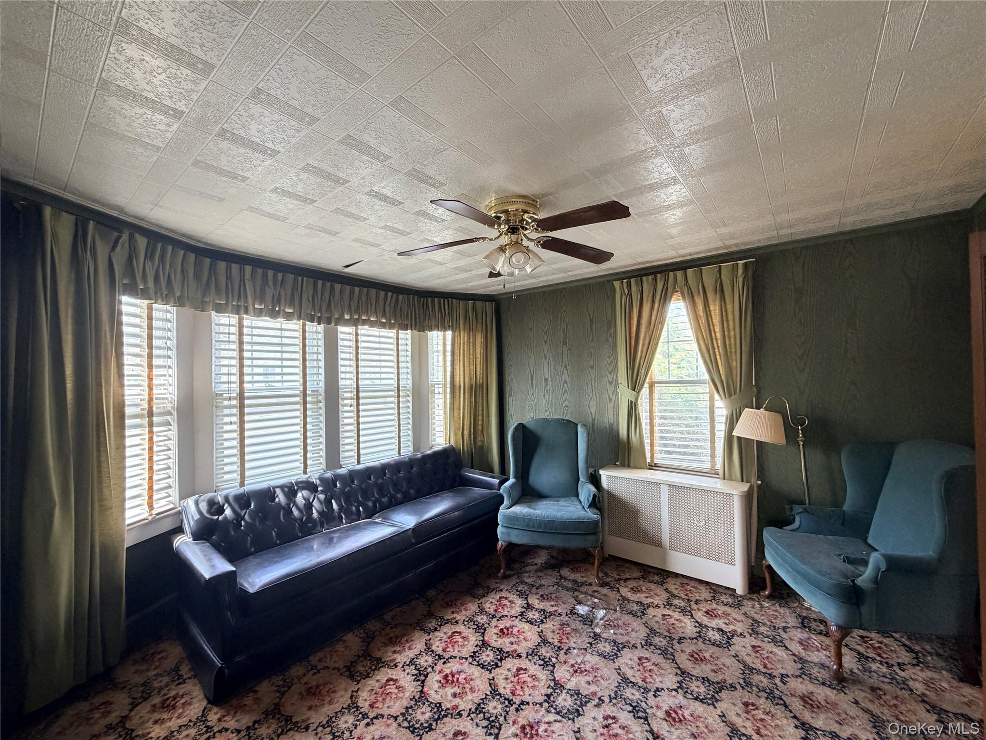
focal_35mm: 14
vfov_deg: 85.7
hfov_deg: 102.1
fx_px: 399
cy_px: 370
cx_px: 493
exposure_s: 1/96
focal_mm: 2.22
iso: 320
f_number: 2.2
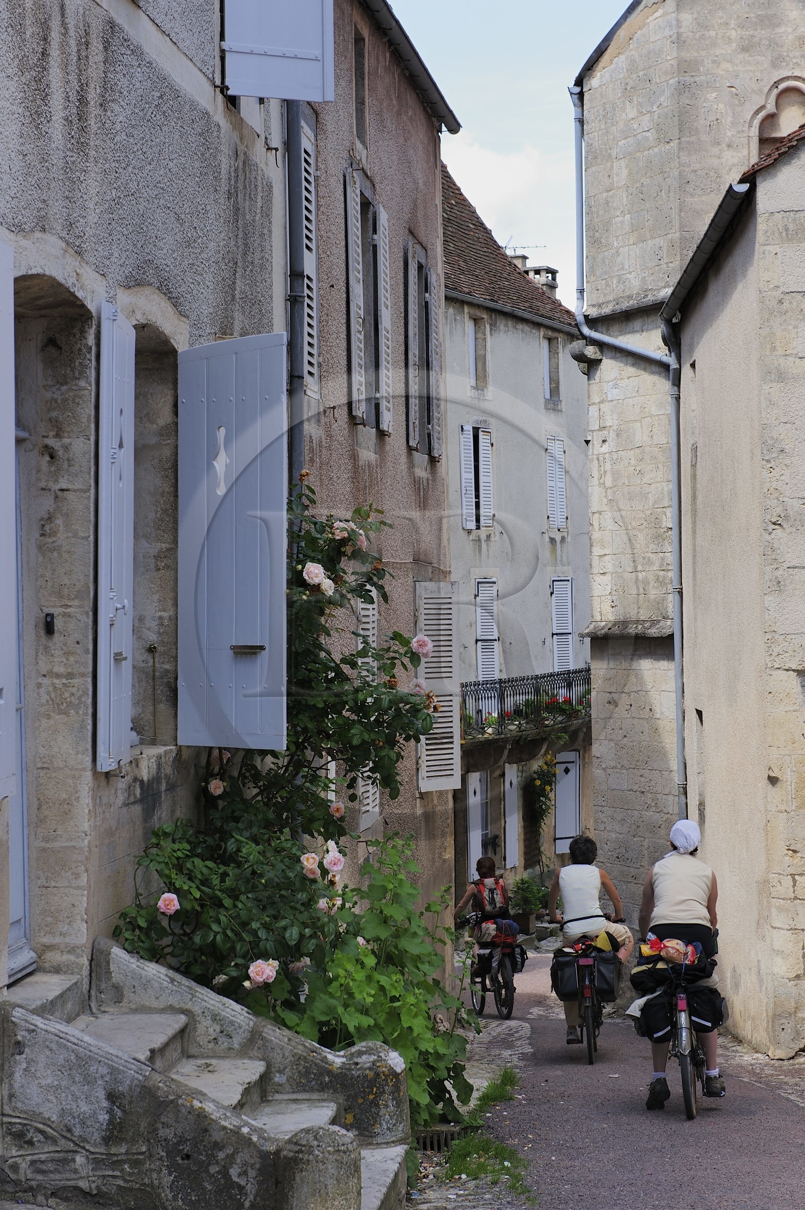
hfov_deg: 19.4
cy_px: 605
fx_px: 2351
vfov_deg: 28.9
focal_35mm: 70
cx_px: 402
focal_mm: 70
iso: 200
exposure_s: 1/160
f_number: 8
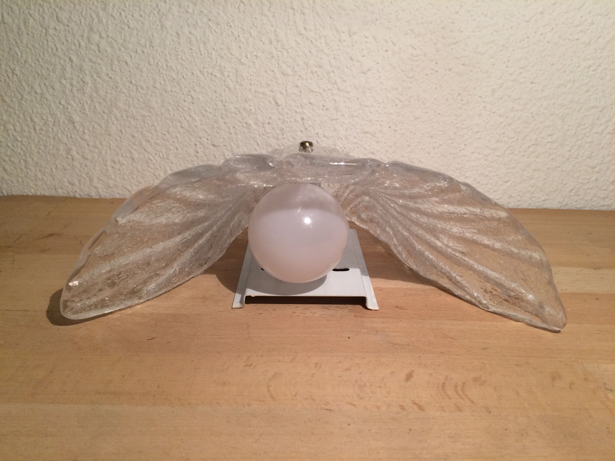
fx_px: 515
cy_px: 230
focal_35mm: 29
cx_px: 308
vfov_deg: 48.2
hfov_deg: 61.7
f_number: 2.2
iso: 50
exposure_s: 1/33
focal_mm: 4.15
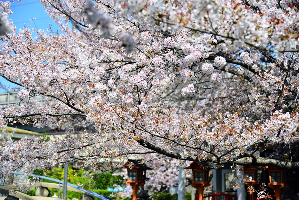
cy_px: 100
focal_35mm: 65
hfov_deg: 30.9
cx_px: 150
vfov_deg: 20.9
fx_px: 540
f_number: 4
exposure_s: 1/3200
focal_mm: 65
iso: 400
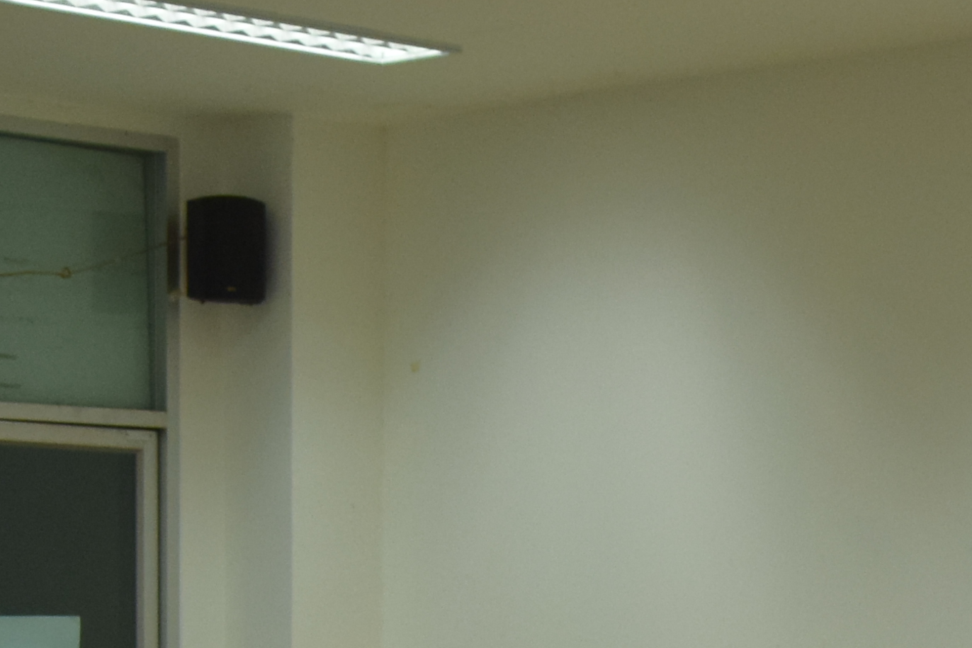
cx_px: 572
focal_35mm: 118
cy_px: 1011
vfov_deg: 11.1
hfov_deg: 17.3
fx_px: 3186
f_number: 3.8
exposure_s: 1/250
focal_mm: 24
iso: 1250
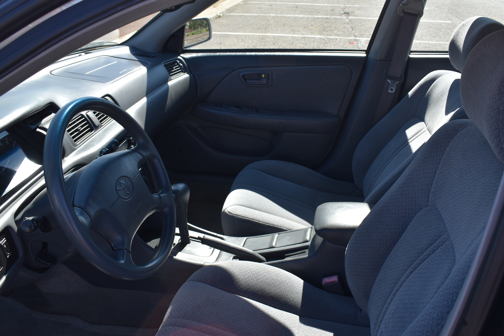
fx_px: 462
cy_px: 168
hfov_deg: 57.2
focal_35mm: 33
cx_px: 252
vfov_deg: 40.0
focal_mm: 22
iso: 220
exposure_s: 1/250
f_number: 8
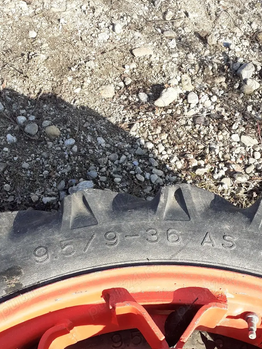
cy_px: 214
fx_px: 353
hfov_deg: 40.6
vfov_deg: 52.2
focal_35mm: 35
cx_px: 146
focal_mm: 3.6
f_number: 1.9
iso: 40
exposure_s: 1/500
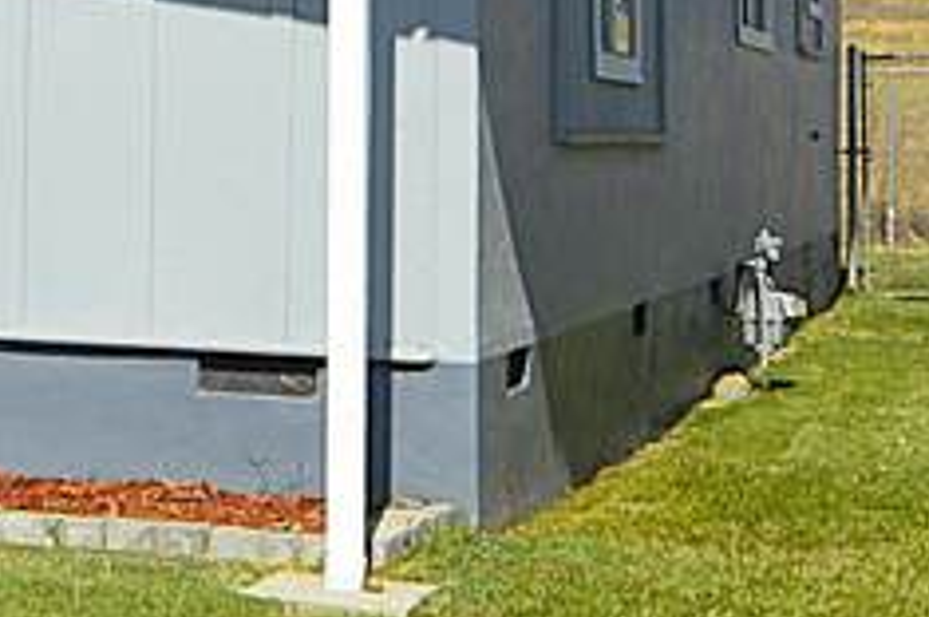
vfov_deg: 13.8
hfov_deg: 19.2
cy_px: 121
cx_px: -289
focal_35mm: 98
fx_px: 2525
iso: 100
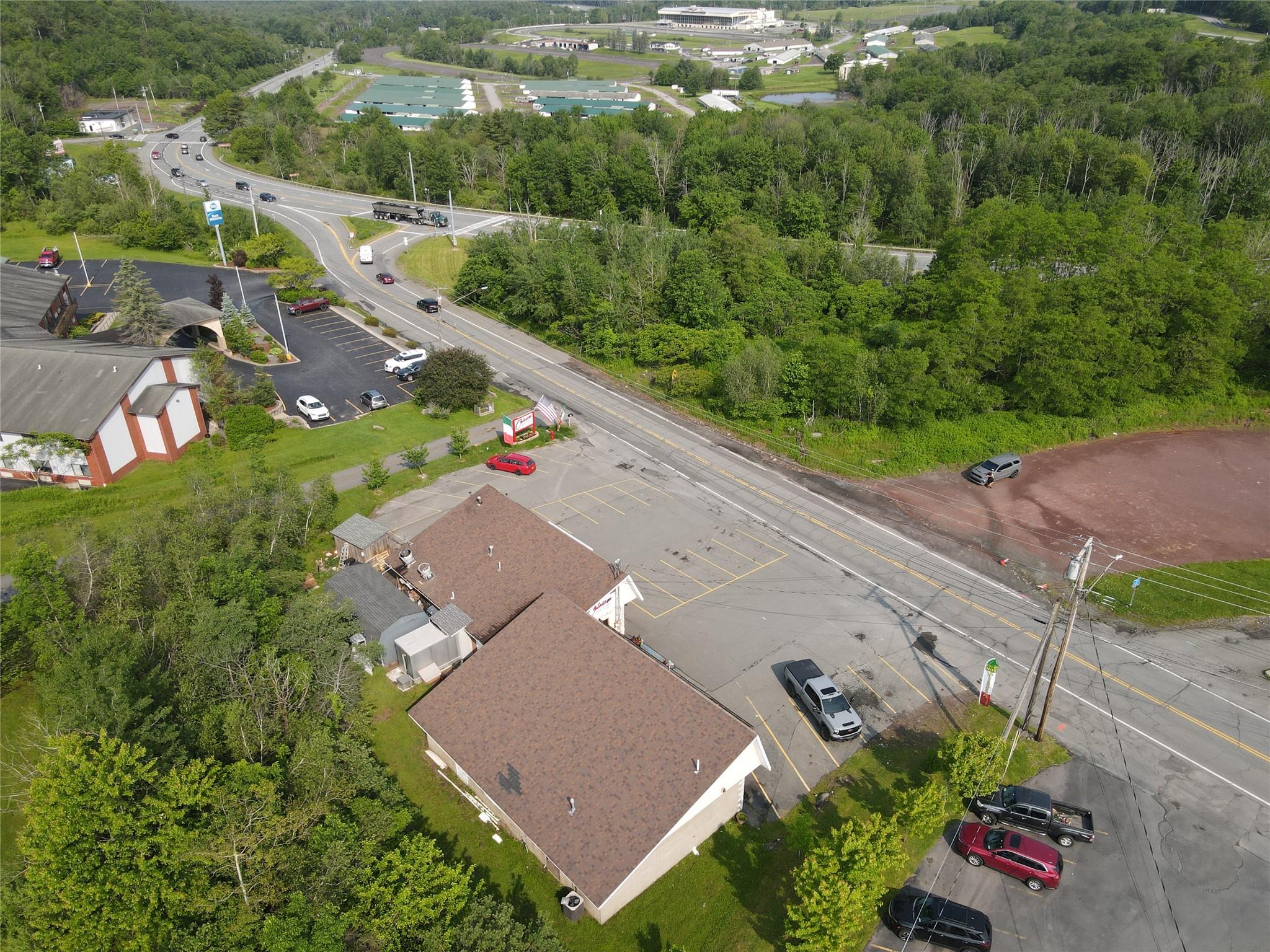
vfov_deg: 56.8
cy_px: 476
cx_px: 635
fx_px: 881
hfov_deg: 71.6
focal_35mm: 24
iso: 110
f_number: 2.8
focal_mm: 4.5
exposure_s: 1/500
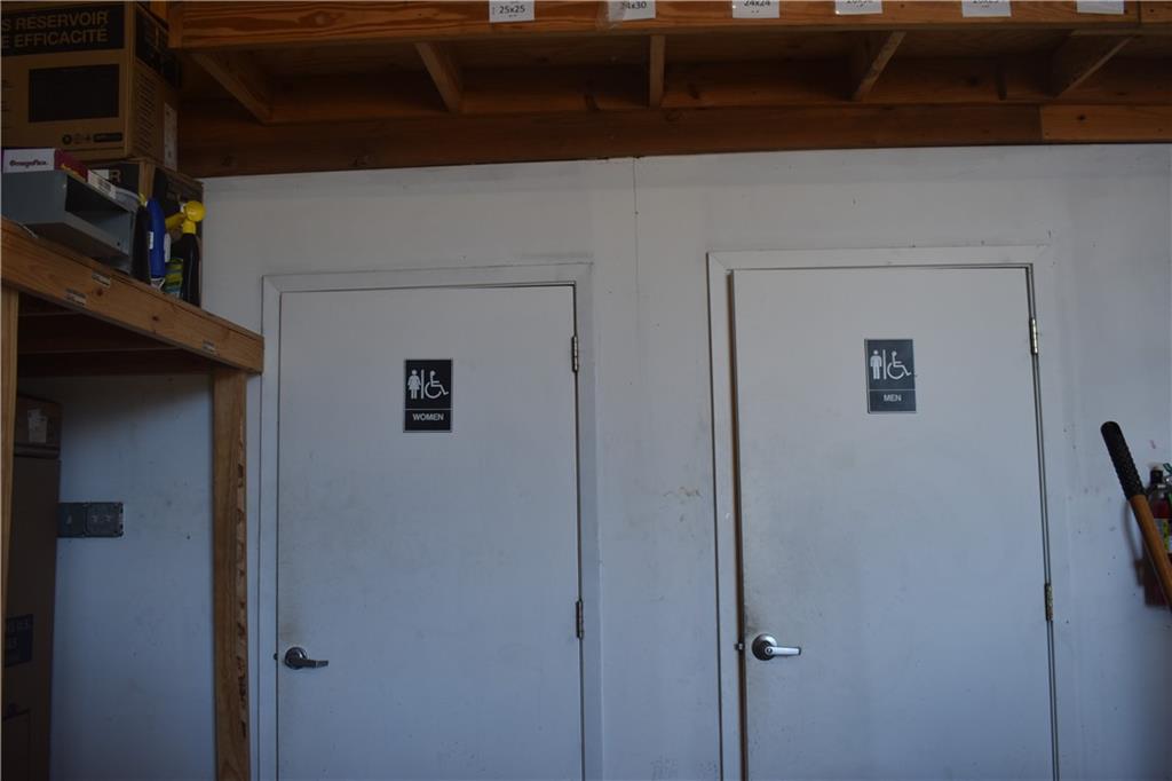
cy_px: 390
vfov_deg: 43.6
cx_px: 586
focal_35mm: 30
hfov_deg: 61.9
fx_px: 976
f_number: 5
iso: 400
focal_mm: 20
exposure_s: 1/100
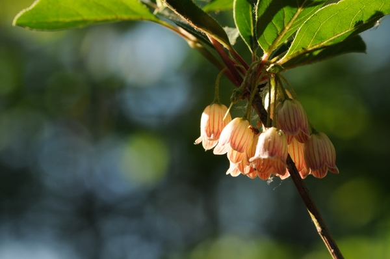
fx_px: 1703
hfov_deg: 13.1
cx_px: 195
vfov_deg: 8.7
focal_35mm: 158
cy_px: 130
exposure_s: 1/250
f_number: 8
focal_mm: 105
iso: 200
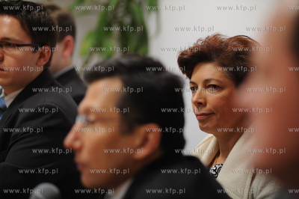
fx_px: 929
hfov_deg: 18.3
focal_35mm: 112
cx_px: 150
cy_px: 100
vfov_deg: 12.2
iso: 1600
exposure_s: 1/250
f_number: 2.8
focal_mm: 112
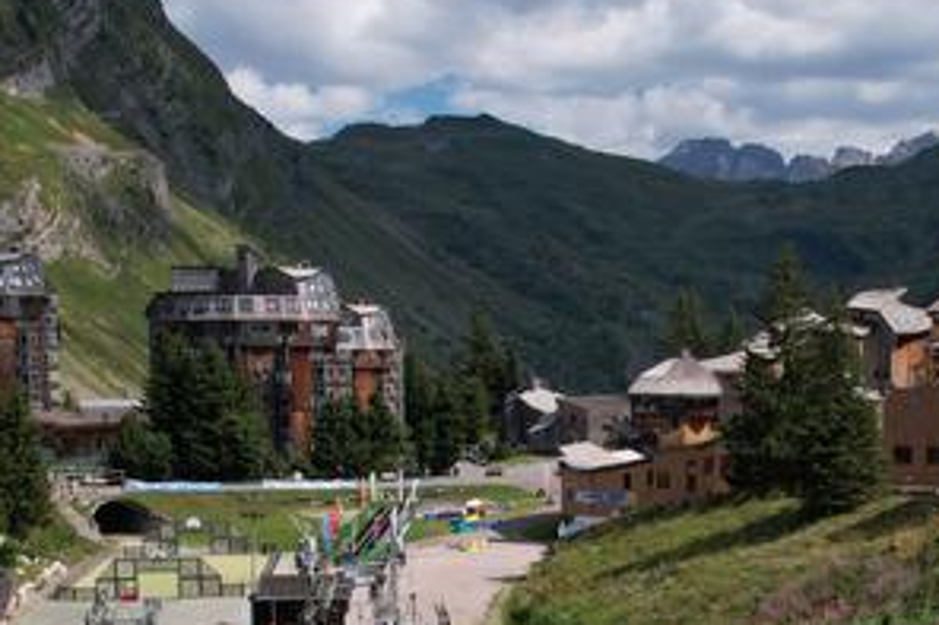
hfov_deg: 30.0
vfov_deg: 19.6
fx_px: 1747
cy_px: 654
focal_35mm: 67
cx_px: 584
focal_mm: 8.38
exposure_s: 1/90
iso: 100
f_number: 2.8
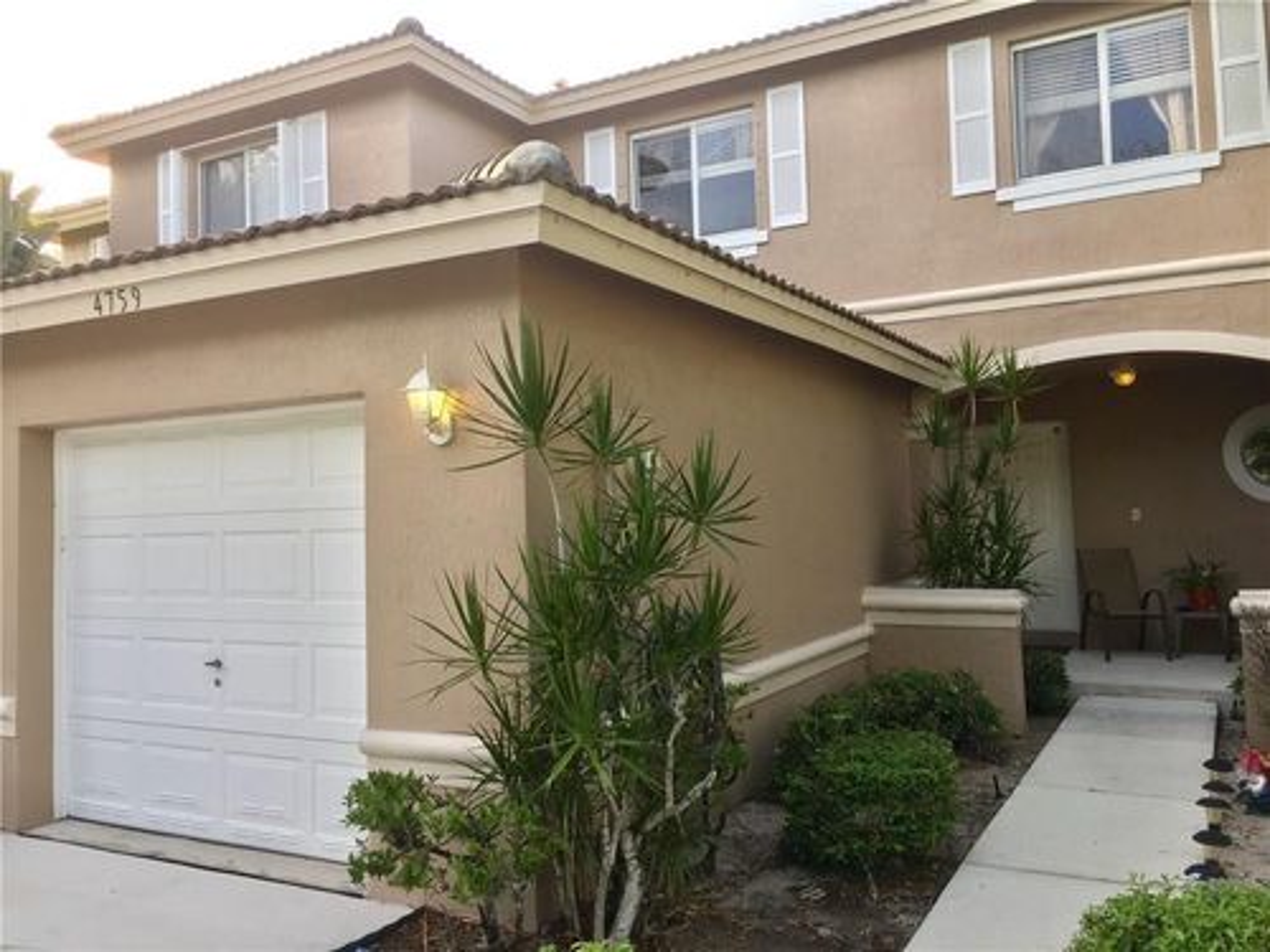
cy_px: 476
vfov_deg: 48.2
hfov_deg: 61.7
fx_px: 1064
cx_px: 635
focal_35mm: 29
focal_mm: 4.15
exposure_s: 1/155
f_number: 2.2
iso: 32
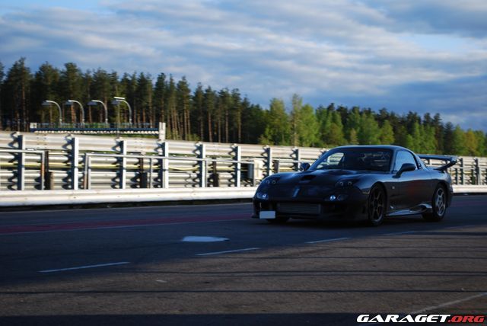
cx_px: 244
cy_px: 163
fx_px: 1117
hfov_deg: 24.6
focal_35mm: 82
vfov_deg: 16.6
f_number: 6.3
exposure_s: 1/160
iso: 100
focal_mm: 55
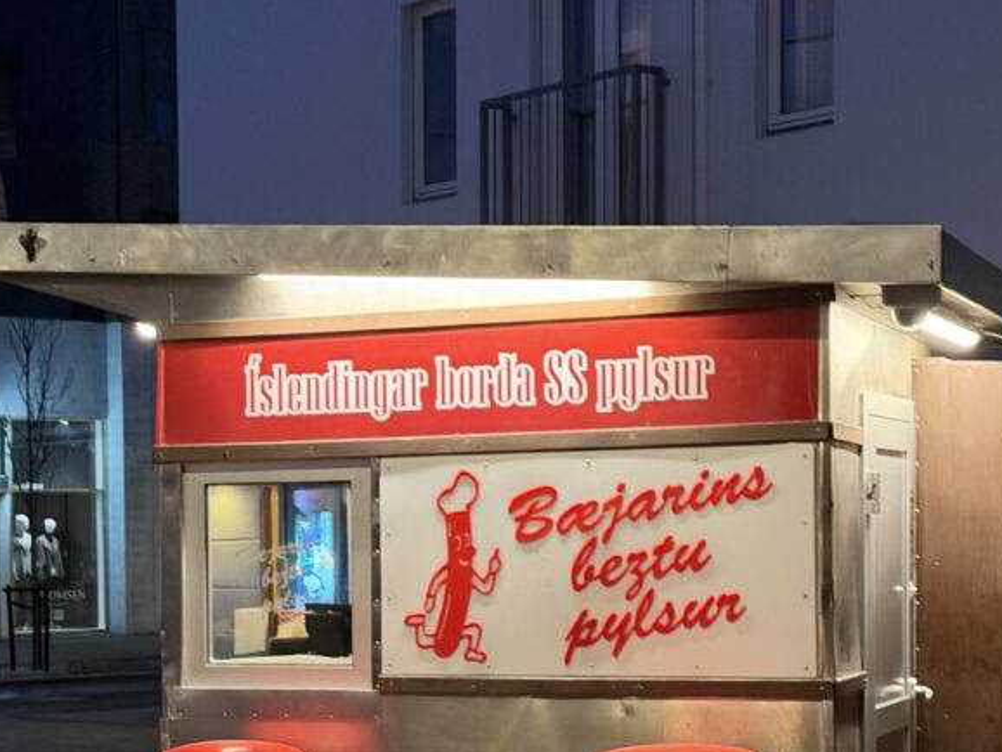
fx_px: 2461
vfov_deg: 17.3
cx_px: 250
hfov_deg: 22.8
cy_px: 568
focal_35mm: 85
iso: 250
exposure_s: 1/33
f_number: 1.78
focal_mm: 6.76
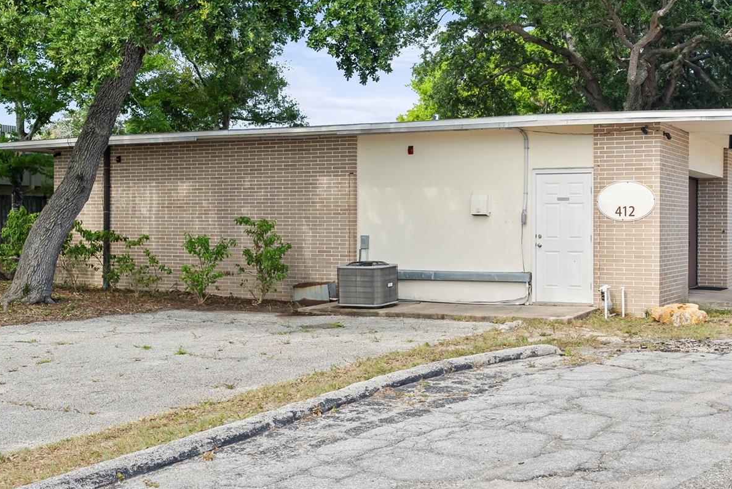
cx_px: 464
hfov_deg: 41.6
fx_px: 956
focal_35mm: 47
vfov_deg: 28.7
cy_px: 228
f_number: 8
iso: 640
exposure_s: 1/40
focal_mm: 35
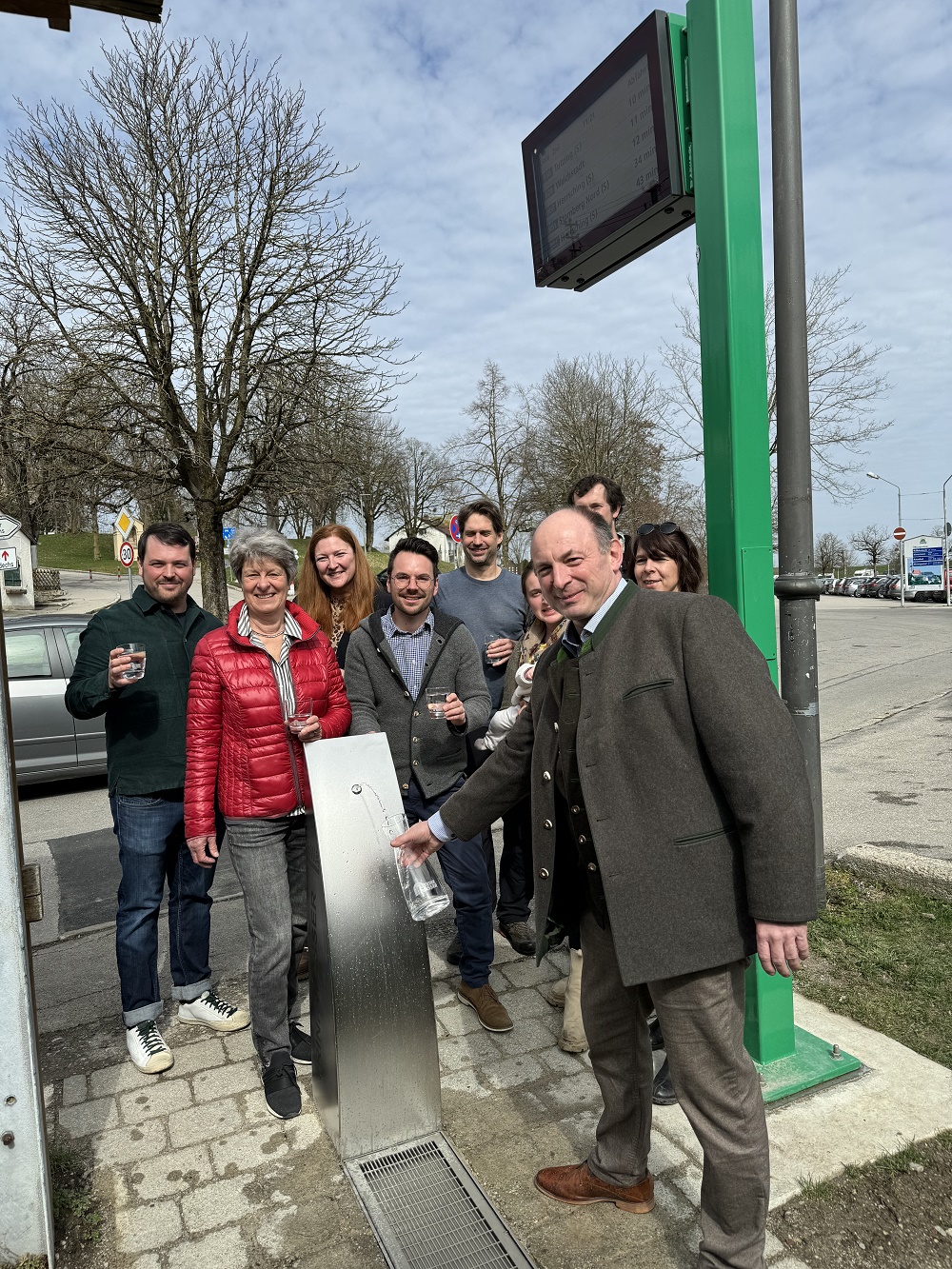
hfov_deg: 56.8
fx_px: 880
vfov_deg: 71.6
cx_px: 476
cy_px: 634
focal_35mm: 24
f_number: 1.78
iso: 80
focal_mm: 6.86
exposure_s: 1/4310
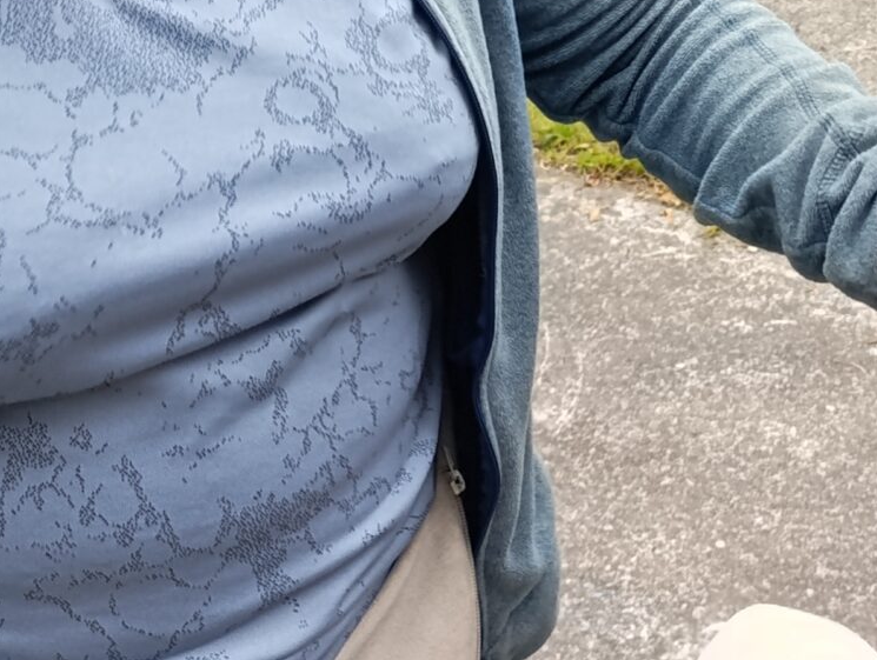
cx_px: 824
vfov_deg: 17.5
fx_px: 2004
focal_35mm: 79
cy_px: -219
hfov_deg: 23.9
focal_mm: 6.14
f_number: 1.6
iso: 50
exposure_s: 1/281
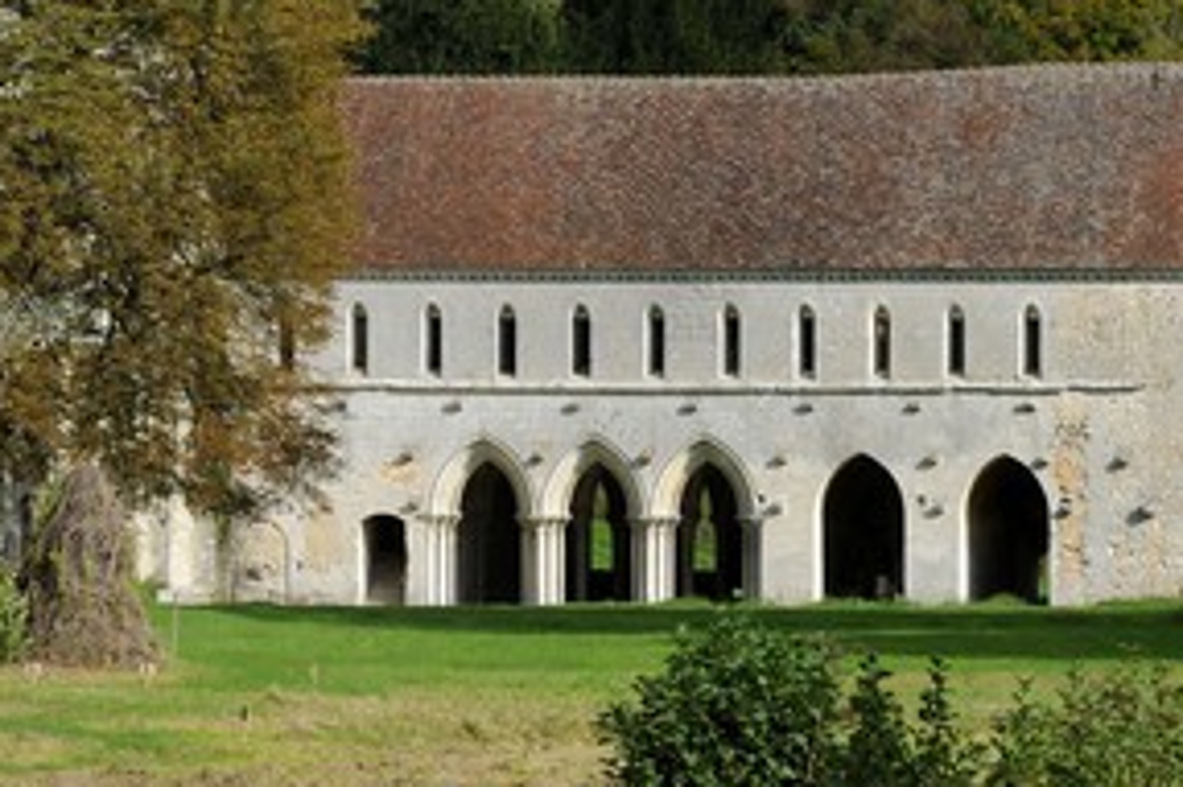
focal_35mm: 213
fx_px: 6995
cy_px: 433
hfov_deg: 9.7
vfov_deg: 6.4
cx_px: 719
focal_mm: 145
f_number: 20
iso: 400
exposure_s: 1/160
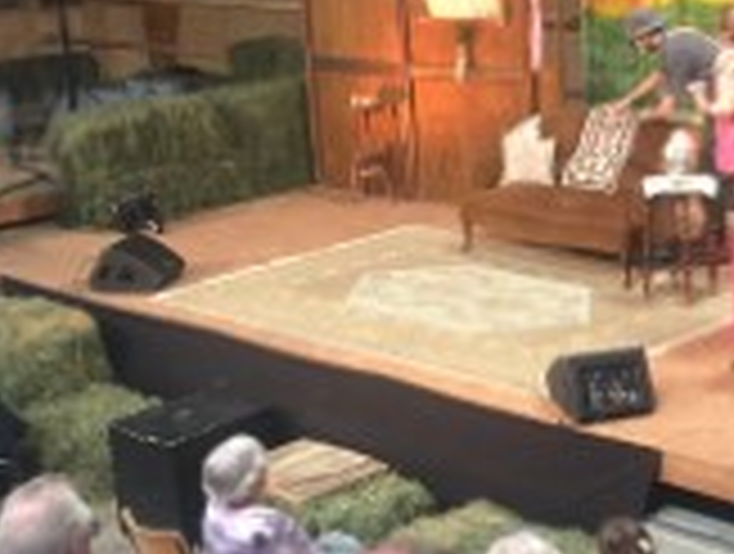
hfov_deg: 26.6
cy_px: 270
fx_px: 1509
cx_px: 630
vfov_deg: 20.8
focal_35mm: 71
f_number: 2.2
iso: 200
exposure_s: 1/33
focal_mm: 4.15
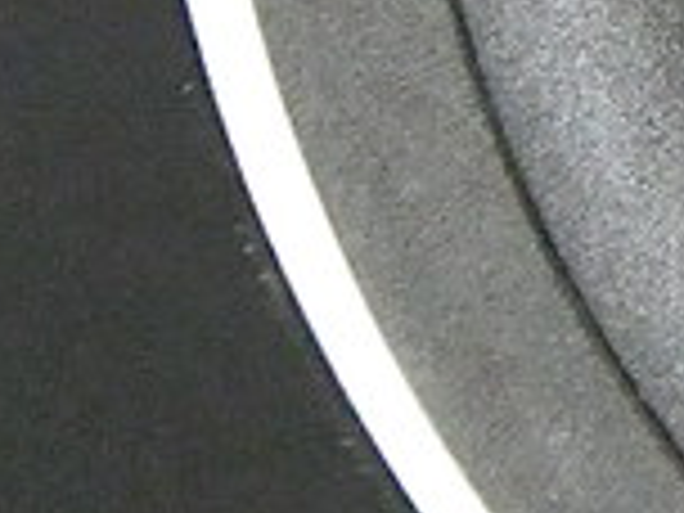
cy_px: -374
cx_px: 2070
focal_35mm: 668
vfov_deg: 2.2
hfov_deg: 2.9
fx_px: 13199
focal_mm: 19
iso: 1600
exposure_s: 1/13
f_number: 5.1
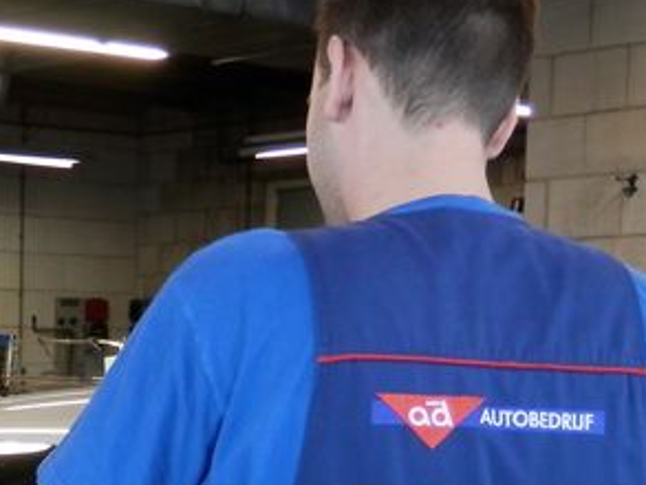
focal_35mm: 101
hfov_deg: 18.3
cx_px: -154
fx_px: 1886
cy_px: 615
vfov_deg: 14.1
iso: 200
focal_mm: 6.6
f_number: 3.6
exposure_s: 1/40
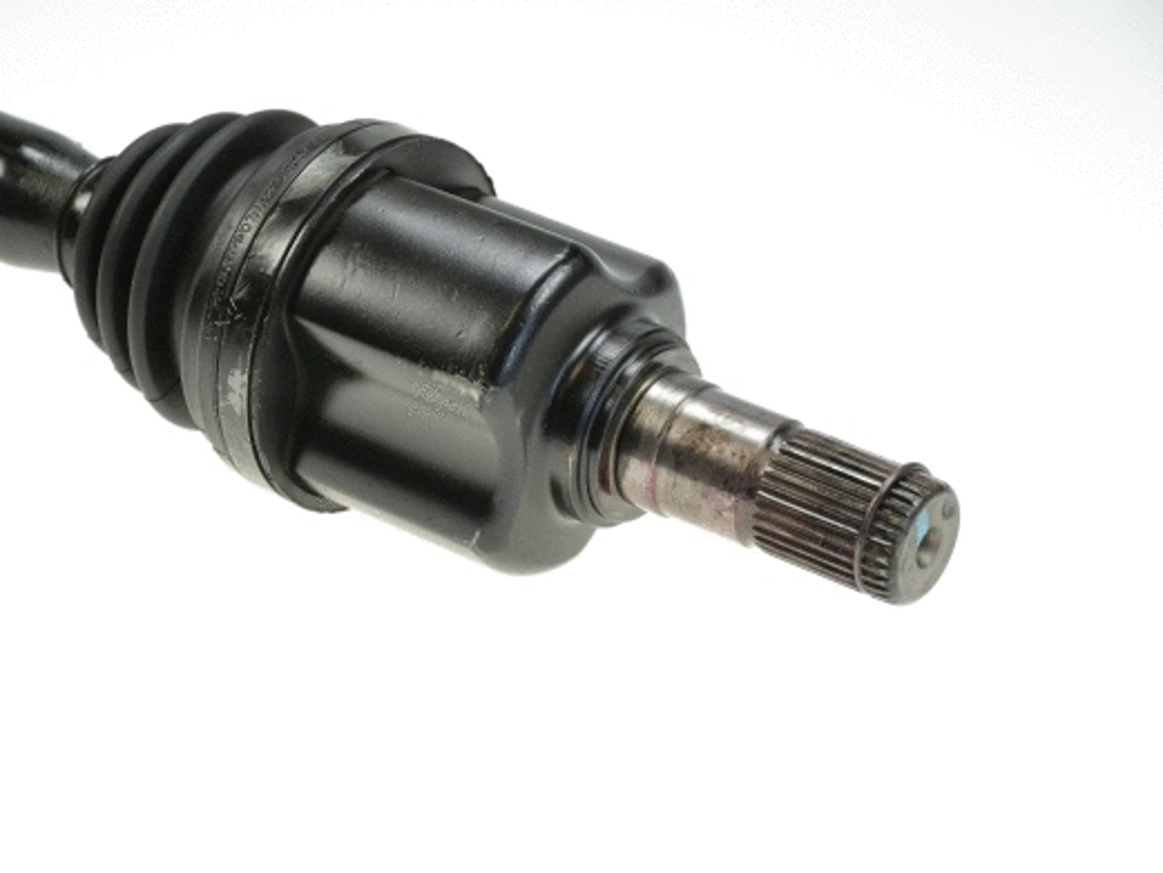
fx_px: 4723
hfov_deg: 14.0
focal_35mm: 141
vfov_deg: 10.6
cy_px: 433
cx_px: 501
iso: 1600
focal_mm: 85
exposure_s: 1/640
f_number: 6.3
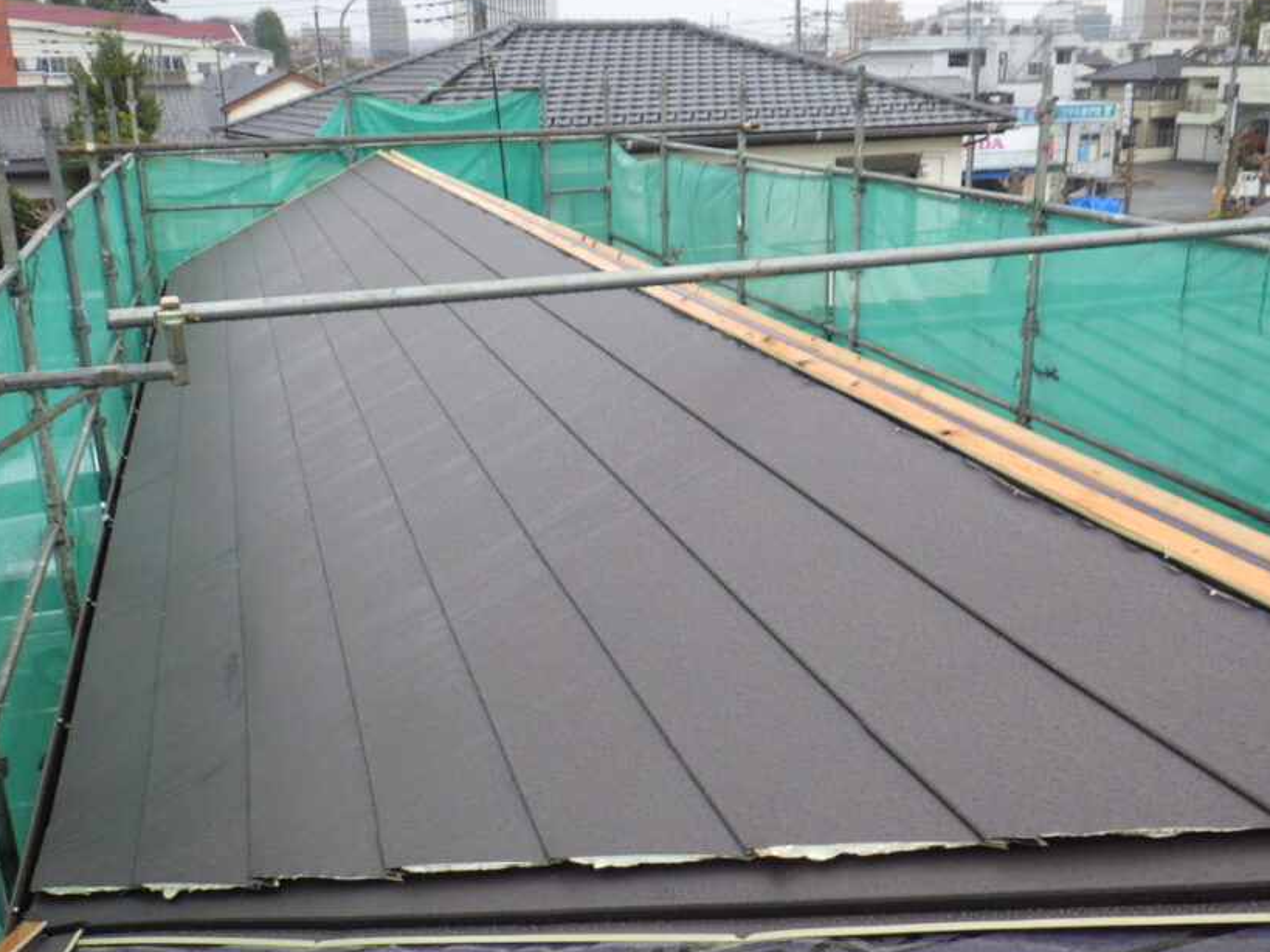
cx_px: 637
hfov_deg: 52.6
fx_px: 1284
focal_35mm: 35
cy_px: 496
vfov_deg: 40.7
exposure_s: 1/100
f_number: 3.5
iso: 125
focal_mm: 5
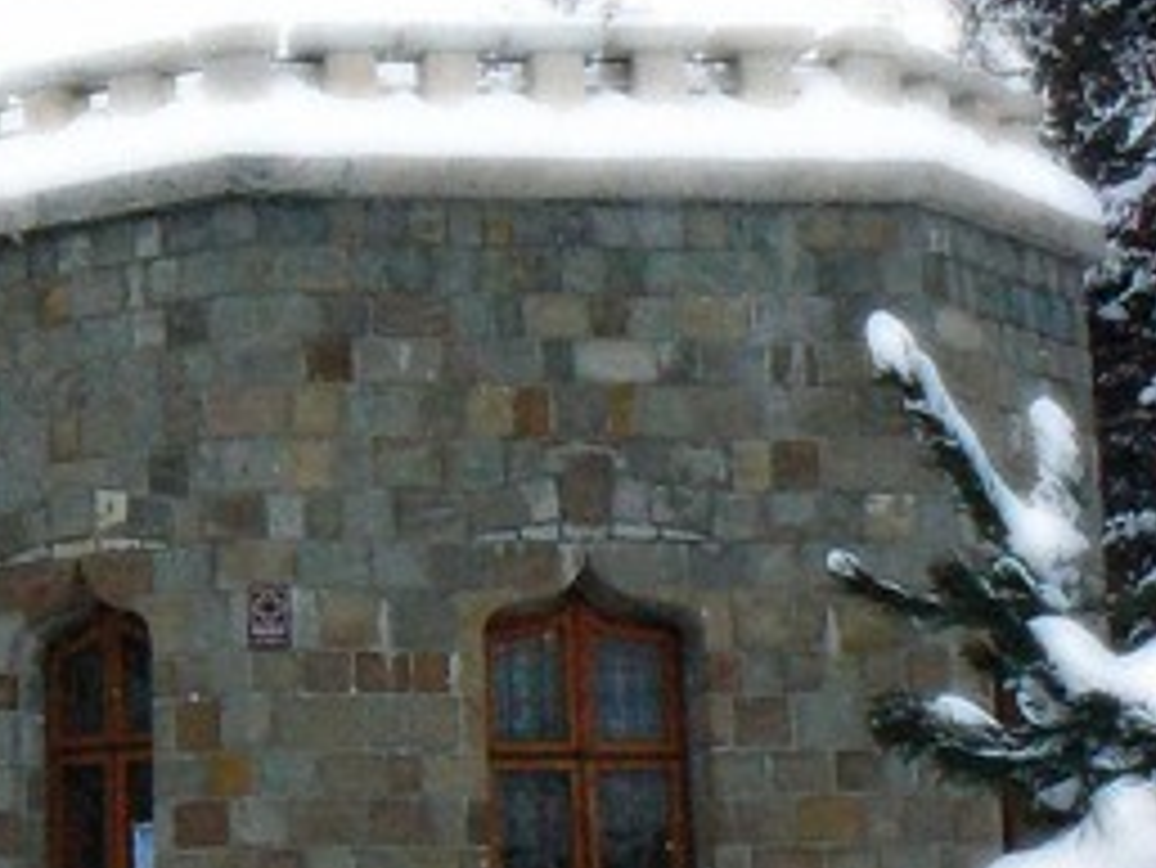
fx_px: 3742
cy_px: 274
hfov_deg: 15.9
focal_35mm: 112
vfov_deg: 13.2
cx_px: -639
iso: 200
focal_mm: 6
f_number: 5.6
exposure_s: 1/125
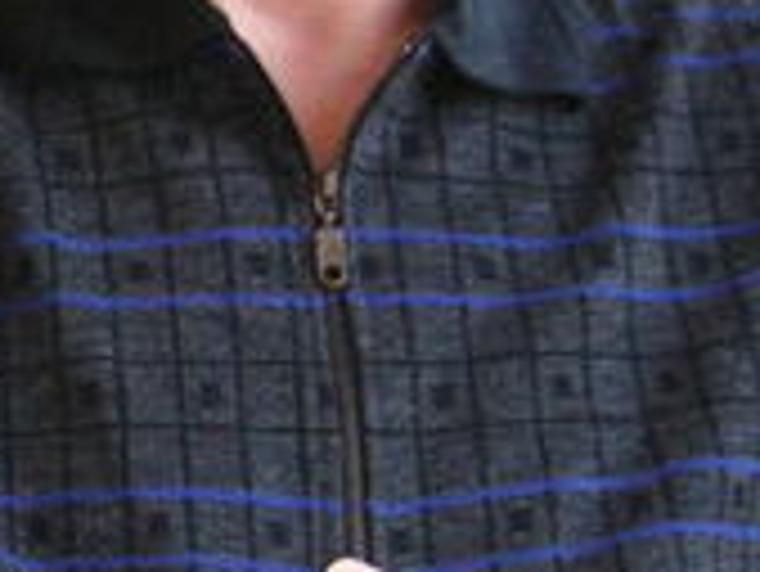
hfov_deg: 10.5
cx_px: -679
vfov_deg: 8.5
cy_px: 117
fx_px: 3845
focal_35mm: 175
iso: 100
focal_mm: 6.1
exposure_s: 1/45
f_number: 2.8
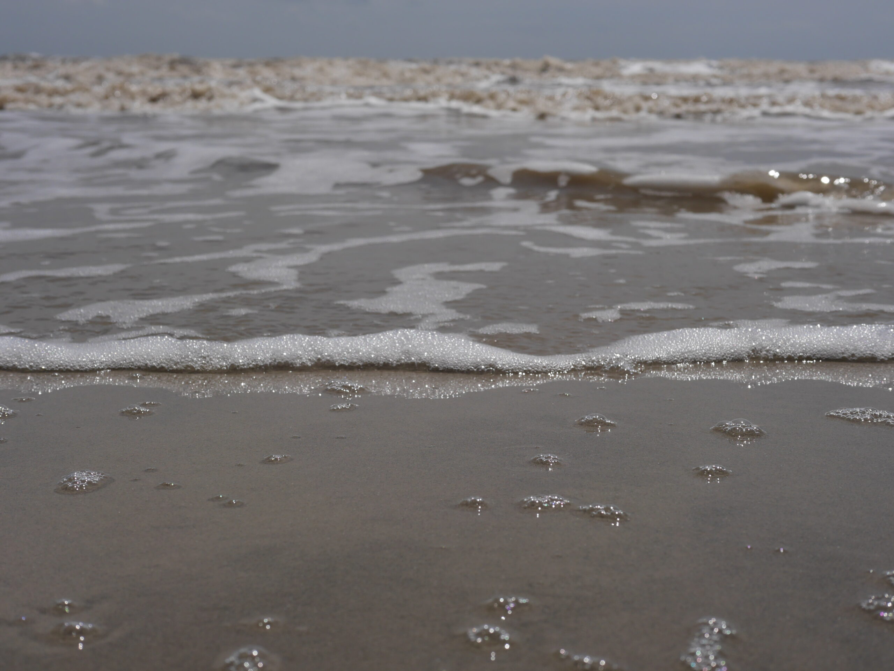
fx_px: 1291
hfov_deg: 38.2
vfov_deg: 29.1
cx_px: 447
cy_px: 336
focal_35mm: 50
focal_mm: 25
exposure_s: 1/2500
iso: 200
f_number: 7.1
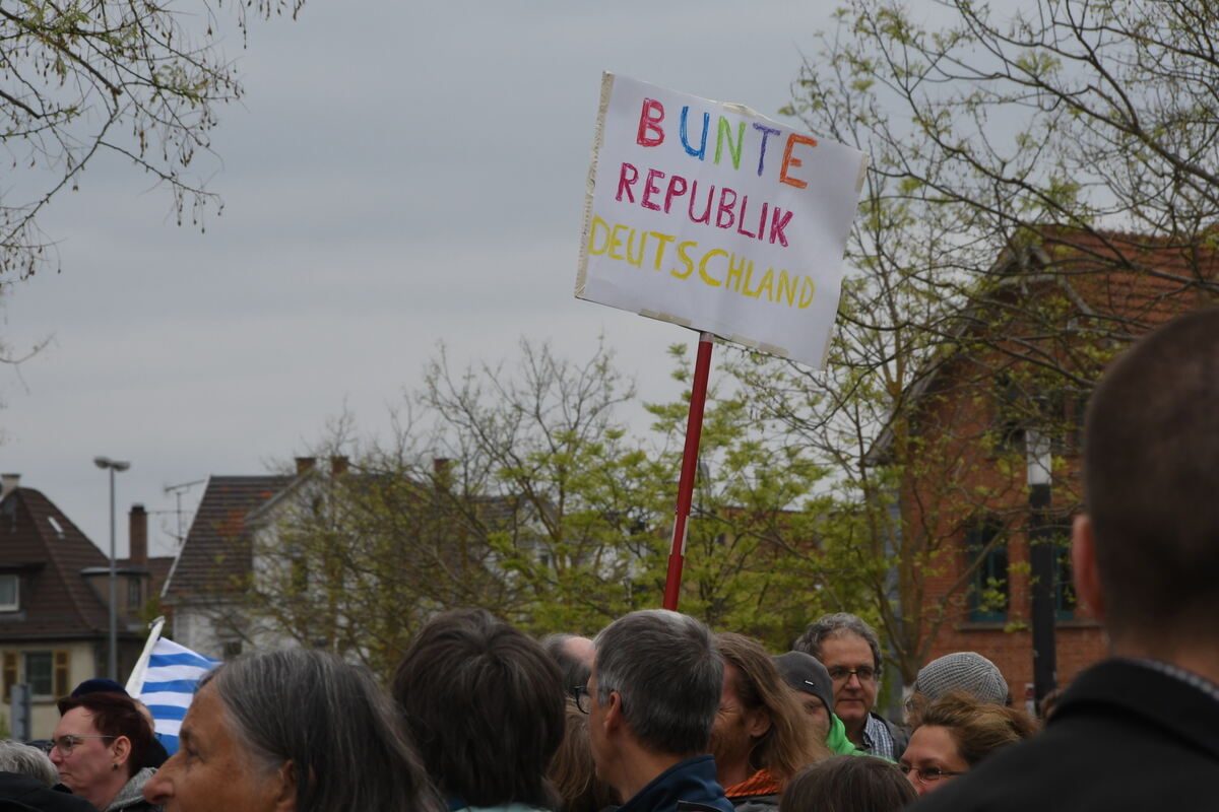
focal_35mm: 180
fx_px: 6095
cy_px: 406
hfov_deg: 11.4
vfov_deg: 7.6
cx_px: 610
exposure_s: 1/250
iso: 640
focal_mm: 120
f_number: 18
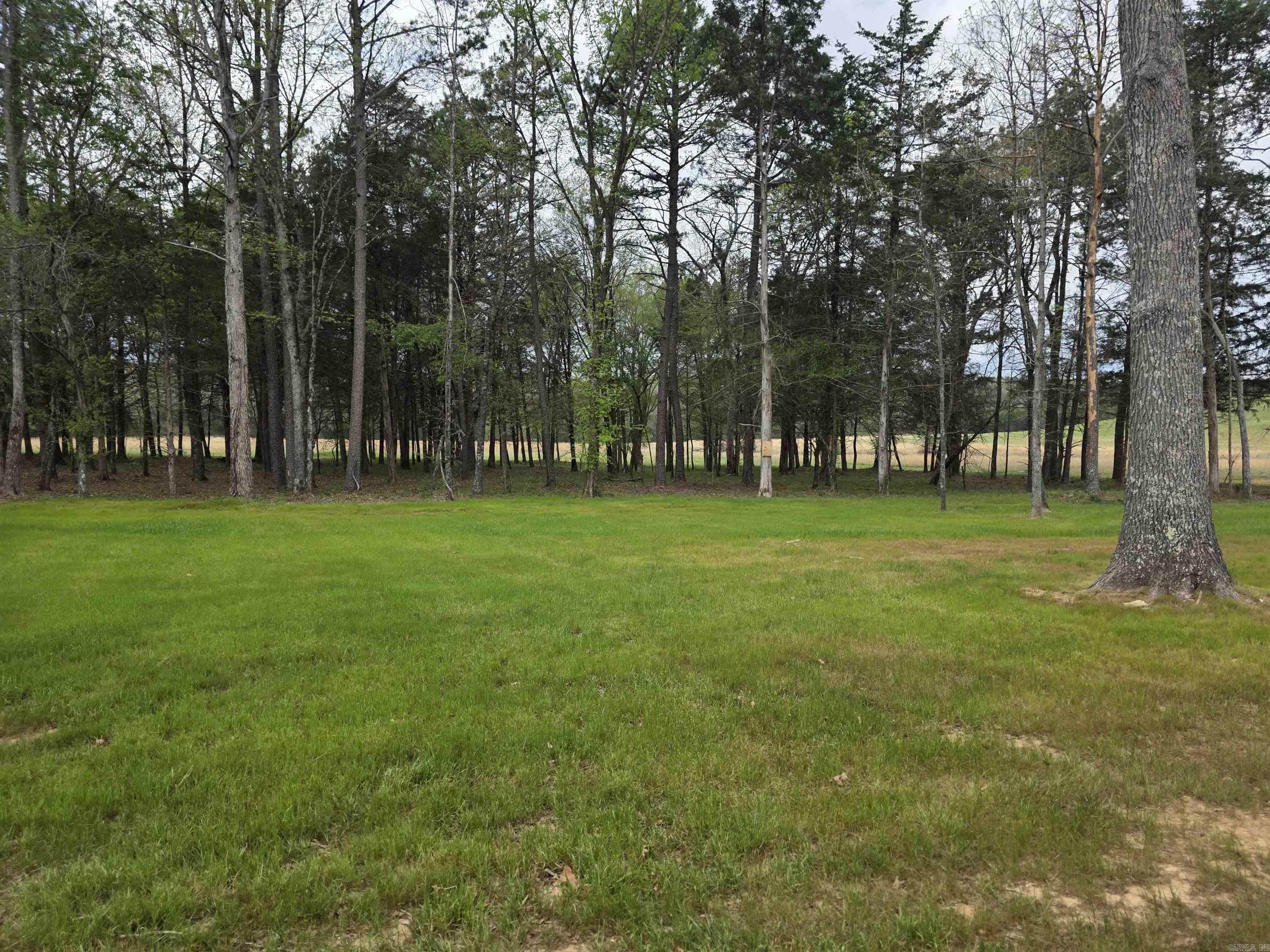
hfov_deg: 73.9
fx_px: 844
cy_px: 476
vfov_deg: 58.9
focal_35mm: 23
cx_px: 635
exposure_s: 1/3151
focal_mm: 6.3
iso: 80
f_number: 1.7
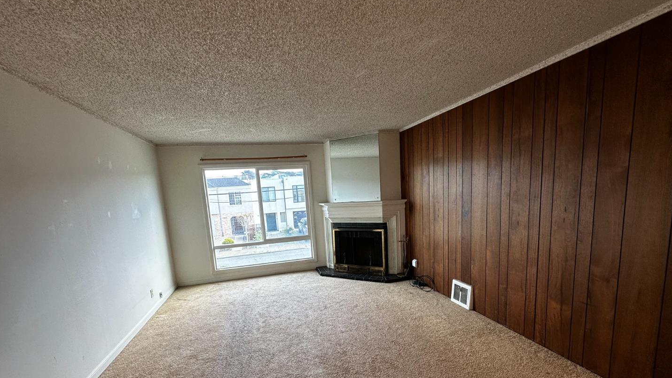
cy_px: 236
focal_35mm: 16
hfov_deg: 99.4
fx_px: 285
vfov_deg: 66.1
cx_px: 334
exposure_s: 1/120
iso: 100
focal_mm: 2.22
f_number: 2.2
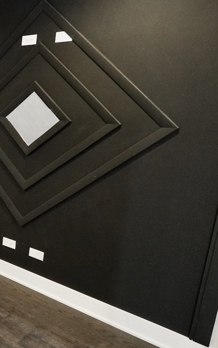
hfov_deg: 25.8
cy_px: 159
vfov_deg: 55.2
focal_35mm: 35
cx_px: -117
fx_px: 333
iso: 1600
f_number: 2.8
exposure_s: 1/160
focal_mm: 11
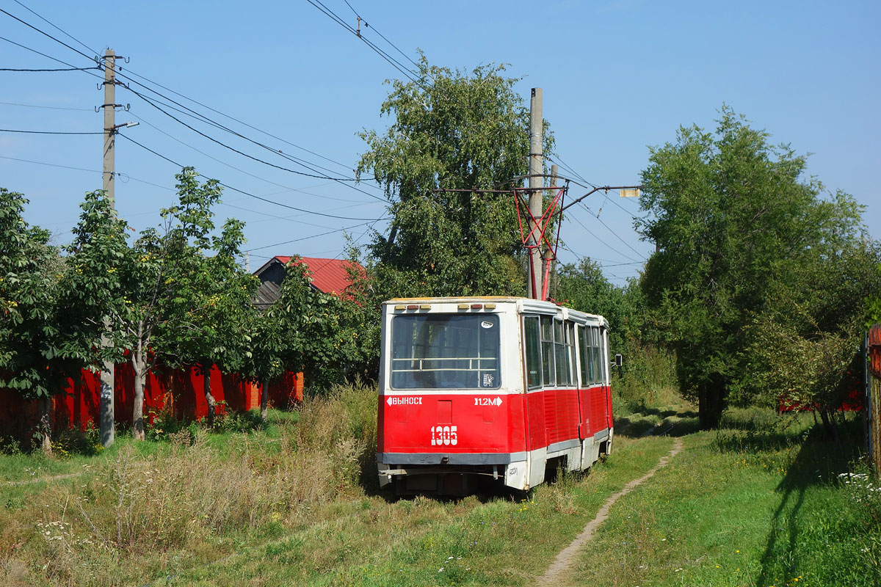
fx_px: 1909
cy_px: 294
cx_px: 440
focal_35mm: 78
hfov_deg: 26.0
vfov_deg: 17.5
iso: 125
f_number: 6.3
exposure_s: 1/500
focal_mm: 29.15
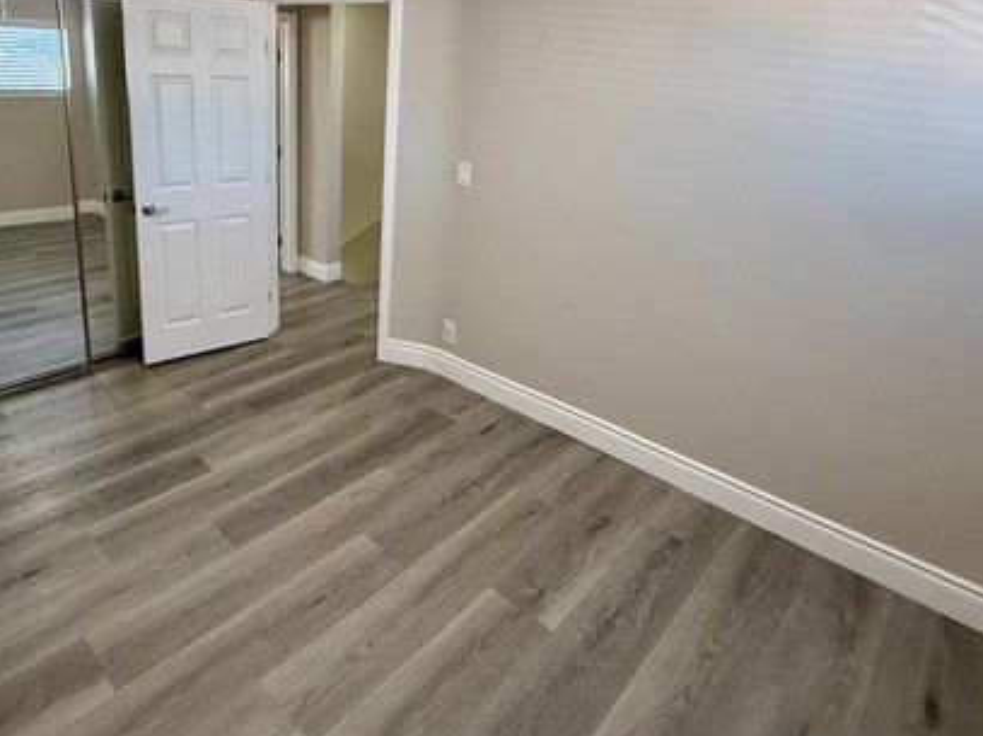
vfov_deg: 59.1
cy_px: 222
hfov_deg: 75.4
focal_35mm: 22
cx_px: 384
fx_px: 625
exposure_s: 1/120
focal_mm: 2.22
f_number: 2.2
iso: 320
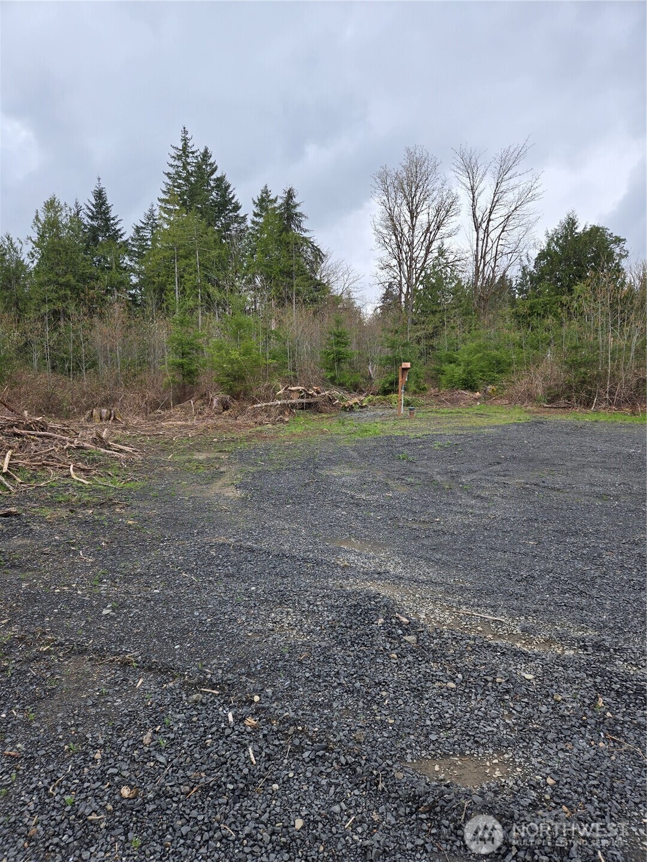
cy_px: 431
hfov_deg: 58.9
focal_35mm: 23
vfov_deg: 73.9
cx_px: 324
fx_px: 573
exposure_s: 1/474
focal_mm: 5.4
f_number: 1.8
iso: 25
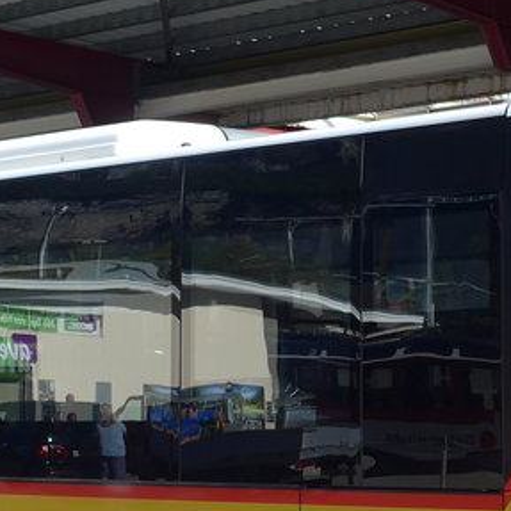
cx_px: 226
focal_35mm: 133
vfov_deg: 13.1
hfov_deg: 13.1
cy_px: 176
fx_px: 2221
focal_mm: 7.5
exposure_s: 1/800
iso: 80
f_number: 2.8
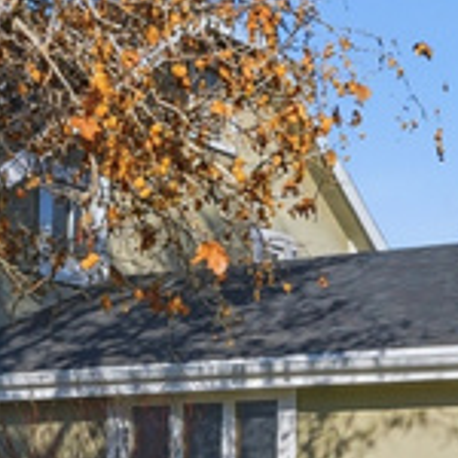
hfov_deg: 15.8
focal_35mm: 110
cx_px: 284
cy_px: 510
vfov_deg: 15.4
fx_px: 1647
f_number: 7.1
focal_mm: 19
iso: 1600
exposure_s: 1/8000
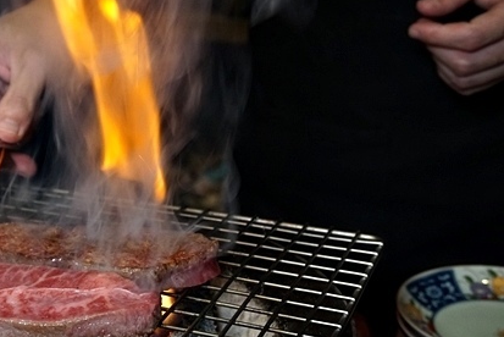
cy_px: 166
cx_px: 167
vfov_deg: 21.3
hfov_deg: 31.2
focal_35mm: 64
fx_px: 897
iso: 1250
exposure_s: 1/60
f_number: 5.6
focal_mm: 28
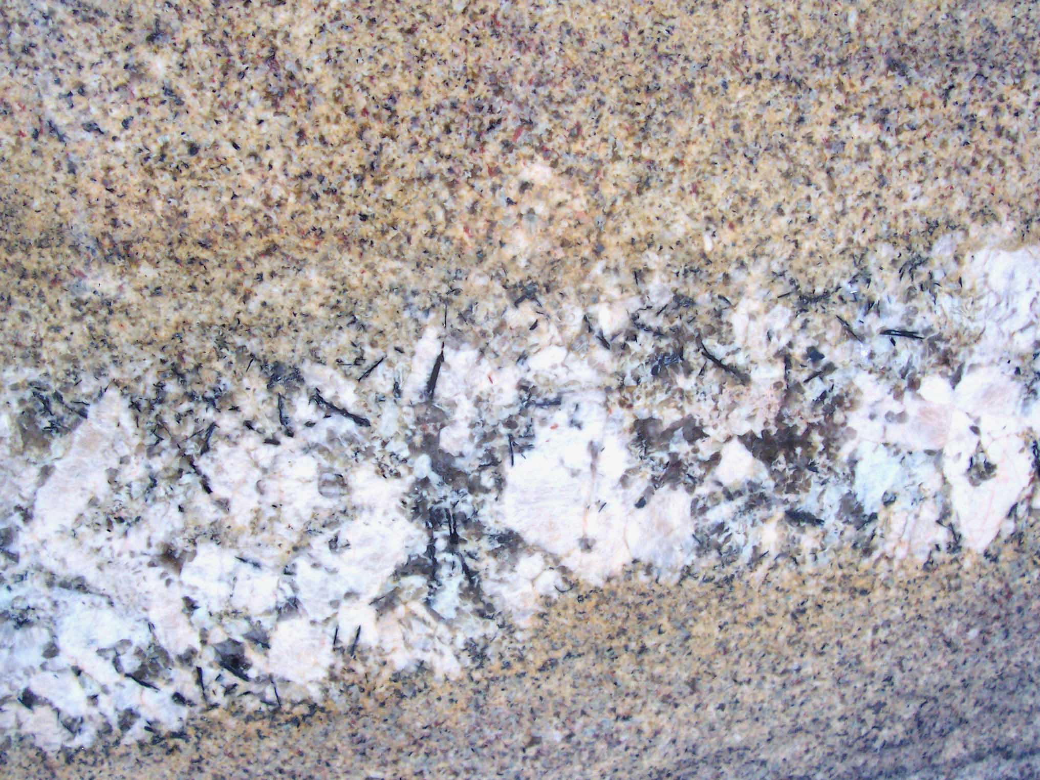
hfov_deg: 50.1
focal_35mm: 37
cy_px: 390
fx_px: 1112
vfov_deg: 38.7
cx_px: 520
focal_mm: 5.6
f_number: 2.8
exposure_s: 1/20
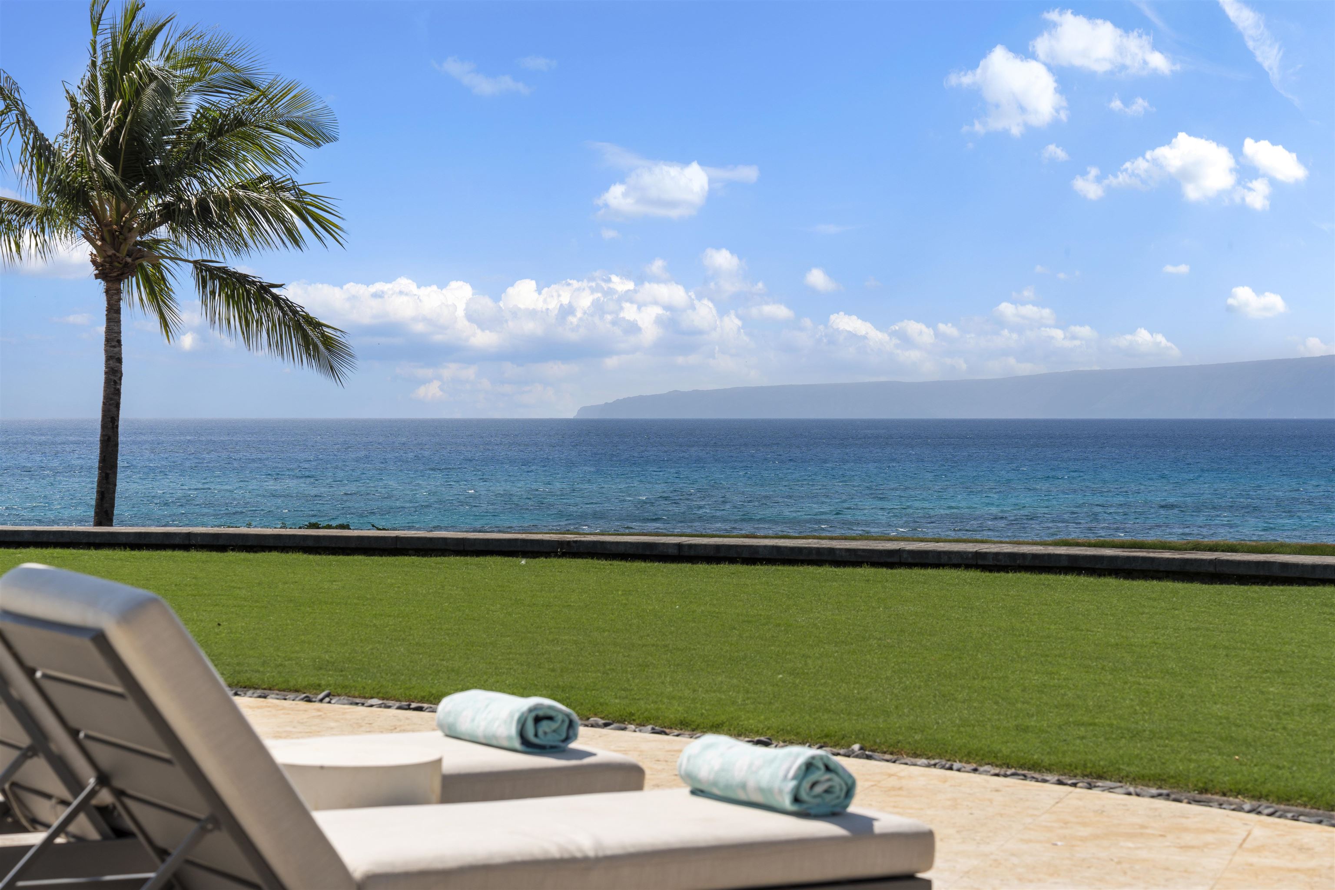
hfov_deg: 27.3
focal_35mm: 74
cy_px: 445
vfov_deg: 18.4
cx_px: 668
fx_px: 2744
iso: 100
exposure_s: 1/500
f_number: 8
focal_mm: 74
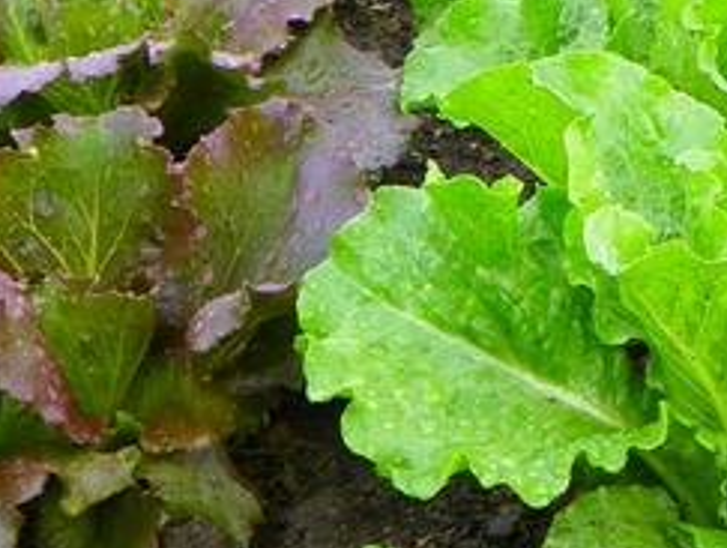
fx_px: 1935
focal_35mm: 92
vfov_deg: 16.1
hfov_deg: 21.2
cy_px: 255
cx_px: 476
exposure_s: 1/50
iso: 64
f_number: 3.5
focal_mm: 9.9
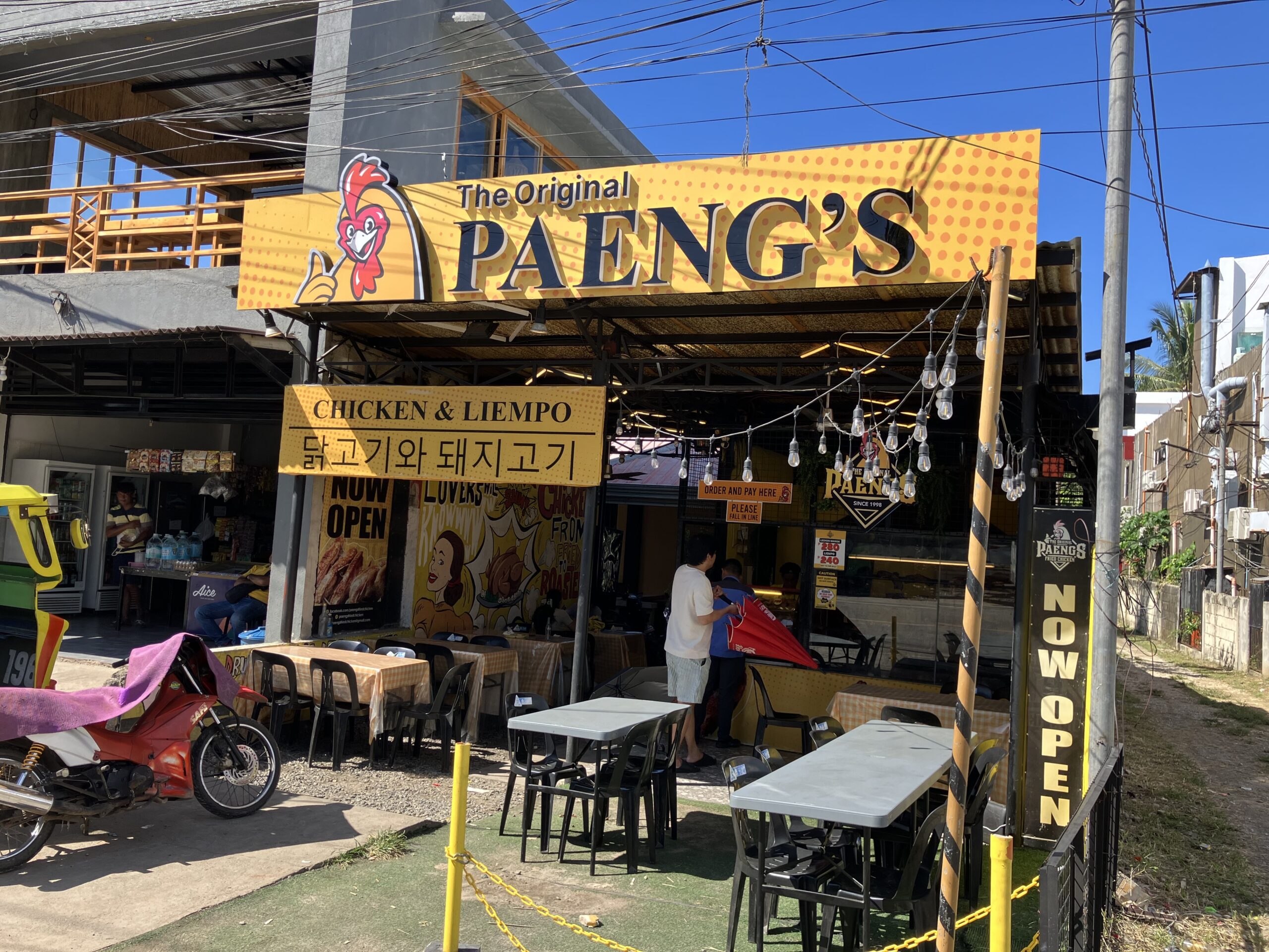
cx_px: 634
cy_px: 476
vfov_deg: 49.7
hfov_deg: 63.4
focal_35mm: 28
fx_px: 1026
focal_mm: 3.99
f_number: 1.8
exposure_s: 1/796
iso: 32
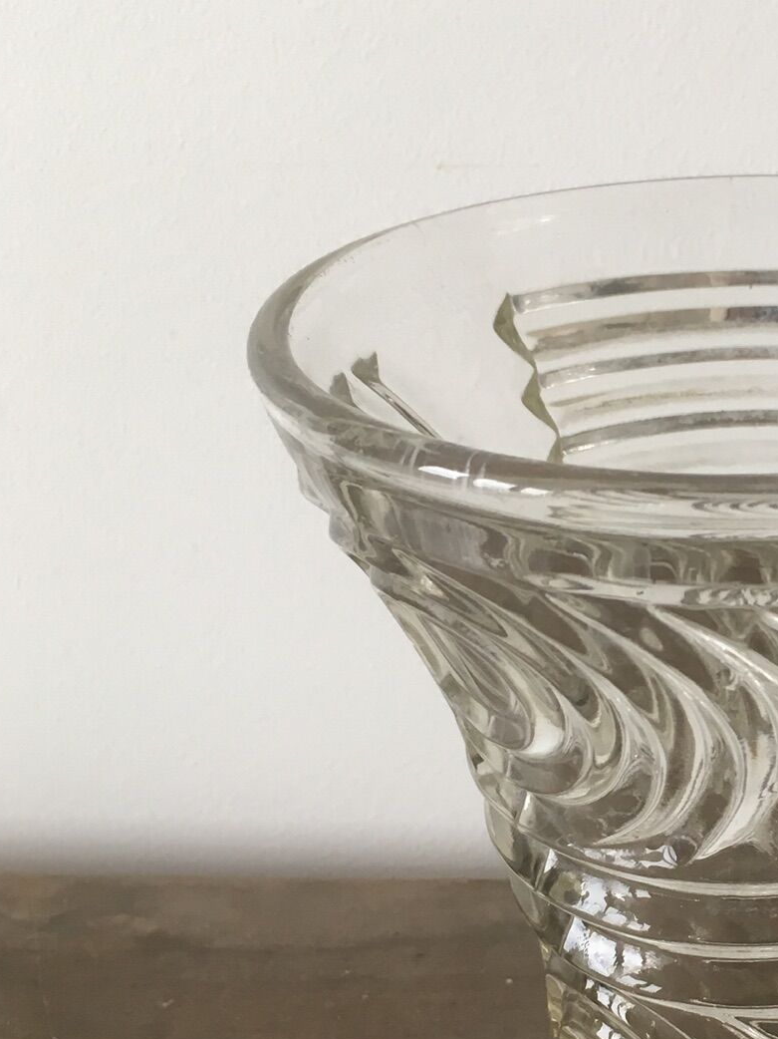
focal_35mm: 57
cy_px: 734
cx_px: 736
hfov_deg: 24.7
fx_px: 1709
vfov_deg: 33.3
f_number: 2.2
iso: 80
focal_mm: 4.15
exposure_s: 1/33
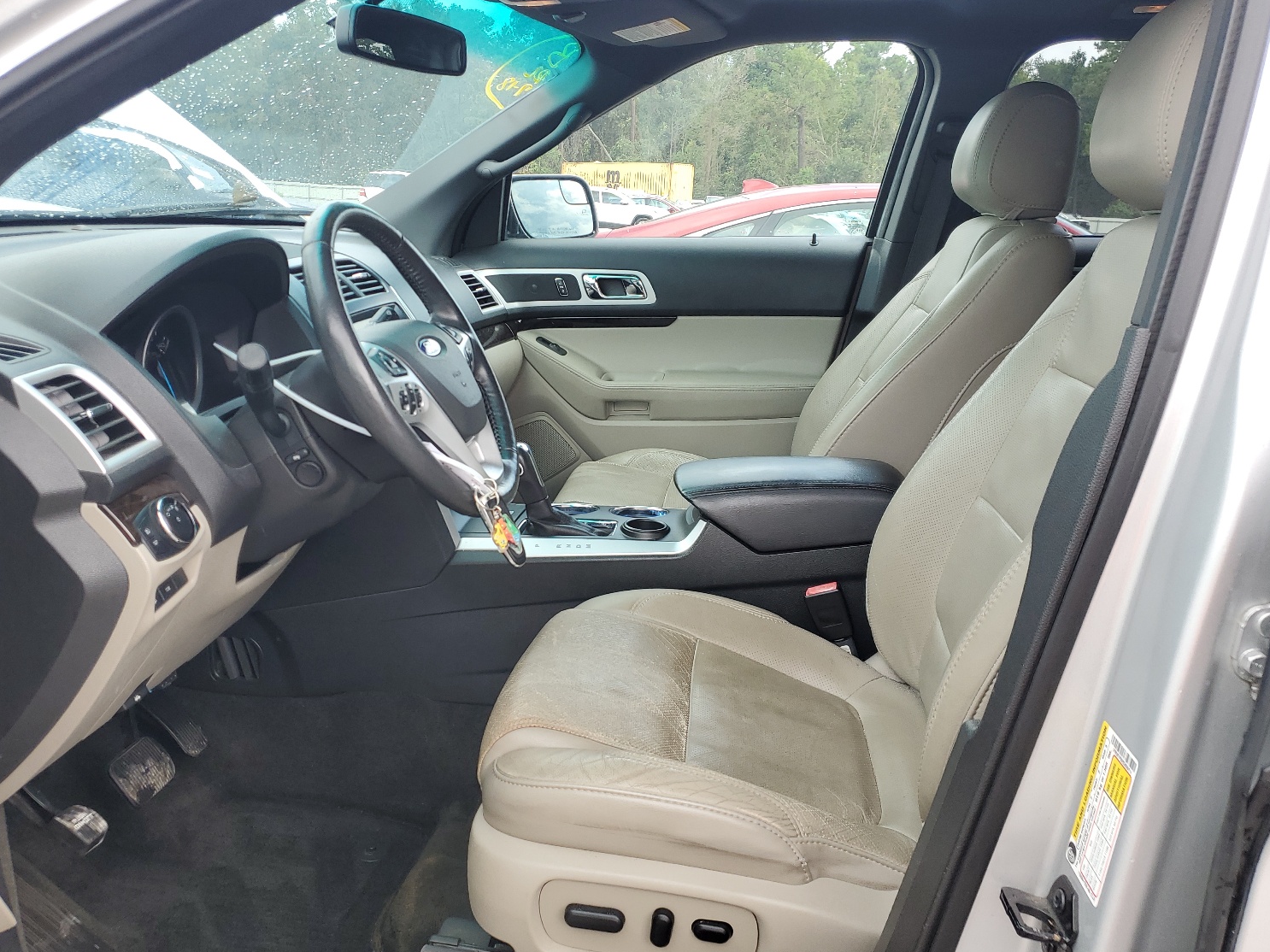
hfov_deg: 63.4
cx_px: 601
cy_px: 471
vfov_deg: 49.7
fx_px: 1027
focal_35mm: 28
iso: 50
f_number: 1.5
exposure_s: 1/385
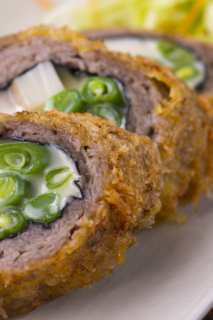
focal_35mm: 186
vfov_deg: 11.1
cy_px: 173
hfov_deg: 7.4
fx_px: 1651
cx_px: 34
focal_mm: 105
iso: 125
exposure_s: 1/125
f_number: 10
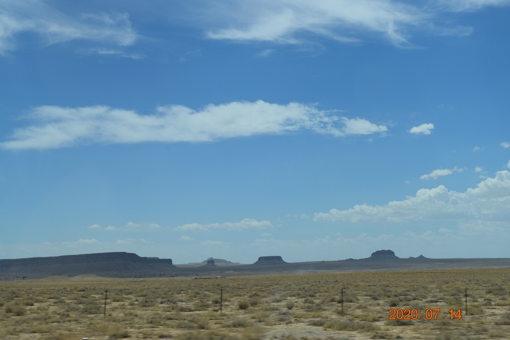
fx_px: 850
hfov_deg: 33.4
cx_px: 255
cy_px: 170
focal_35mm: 60
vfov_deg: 22.6
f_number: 11
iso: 200
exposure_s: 1/500
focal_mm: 40
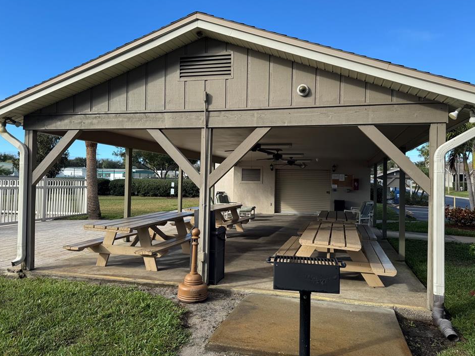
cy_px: 169
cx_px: 246
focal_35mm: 26
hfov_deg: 67.3
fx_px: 357
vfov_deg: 53.1
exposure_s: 1/2252
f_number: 1.78
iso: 80
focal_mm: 6.76
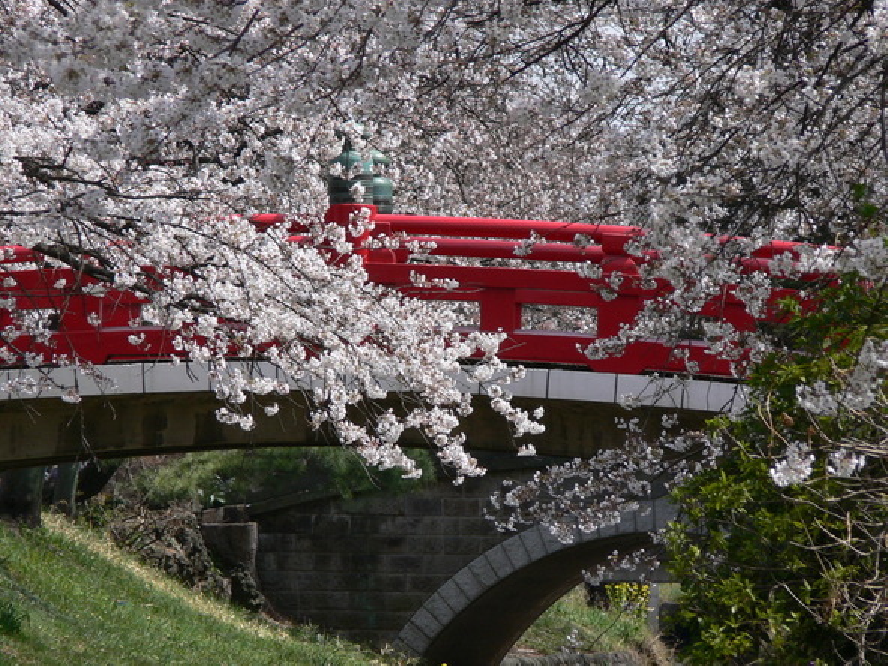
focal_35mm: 425
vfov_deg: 3.5
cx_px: 444
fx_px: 10902
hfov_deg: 4.7
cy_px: 333
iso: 80
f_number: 5.6
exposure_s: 1/250
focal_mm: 70.6
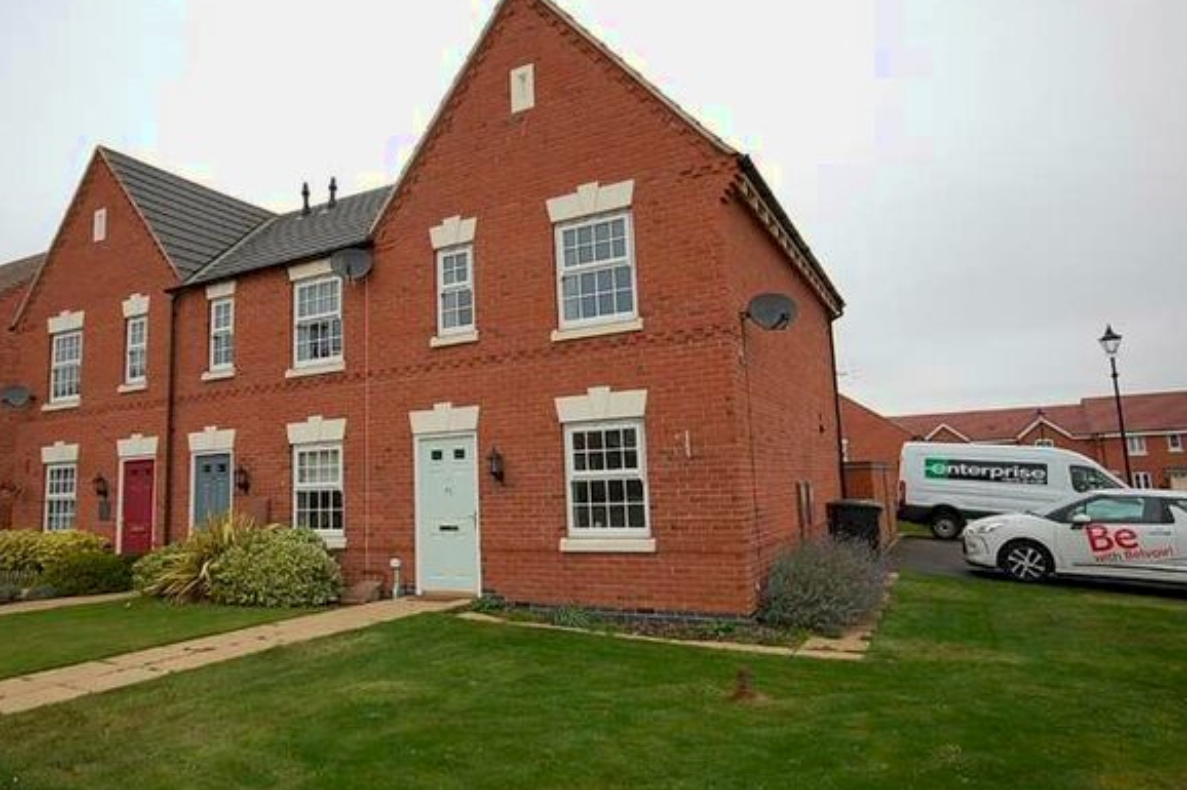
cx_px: 501
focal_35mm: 24
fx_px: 778
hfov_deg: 74.2
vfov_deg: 53.9
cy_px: 384
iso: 200
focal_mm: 13
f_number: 6.3
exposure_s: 1/160
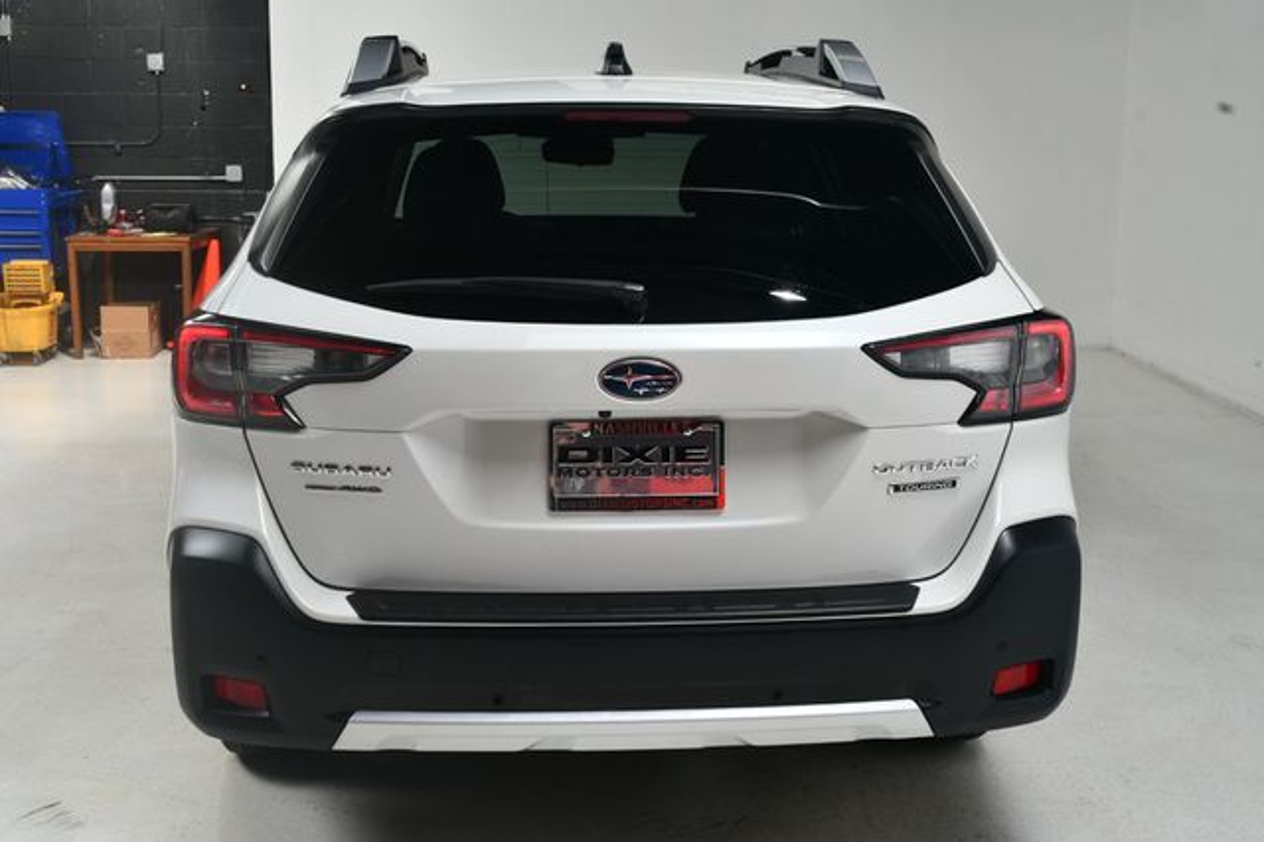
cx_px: 632
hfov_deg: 43.6
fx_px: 1579
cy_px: 421
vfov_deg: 29.8
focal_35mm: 45
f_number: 14
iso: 100
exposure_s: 1/160
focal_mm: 30
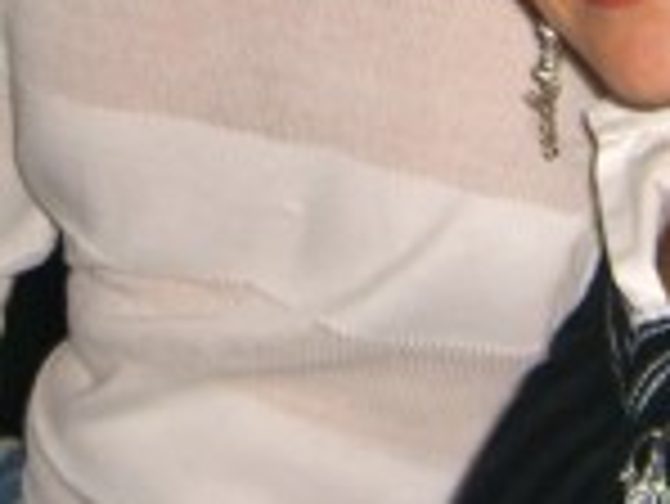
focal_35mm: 153
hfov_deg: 12.9
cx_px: 265
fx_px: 2964
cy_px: -194
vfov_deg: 9.5
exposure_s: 1/60
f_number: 2.8
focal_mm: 7.9
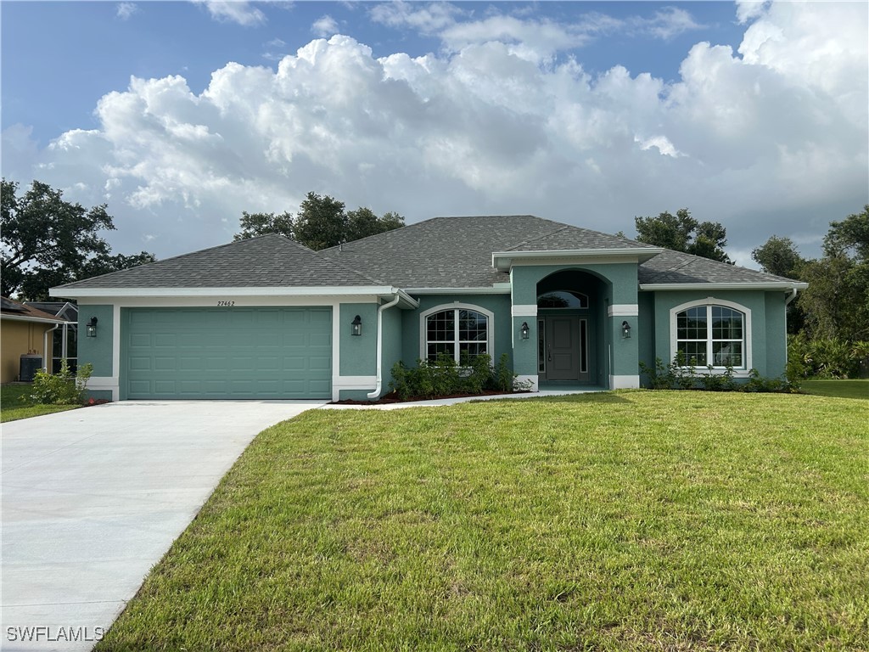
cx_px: 434
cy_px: 326
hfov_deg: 67.3
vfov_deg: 53.1
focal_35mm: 26
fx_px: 653
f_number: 1.5
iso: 50
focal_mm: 5.7
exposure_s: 1/5587
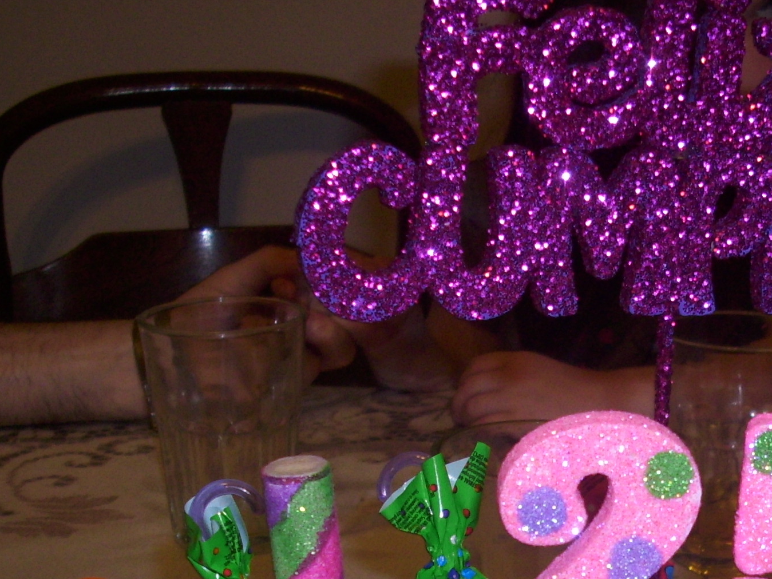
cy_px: 638
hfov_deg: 25.4
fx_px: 1673
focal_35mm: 75
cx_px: 648
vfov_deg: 18.9
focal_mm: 6.2
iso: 50
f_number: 2.8
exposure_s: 1/30
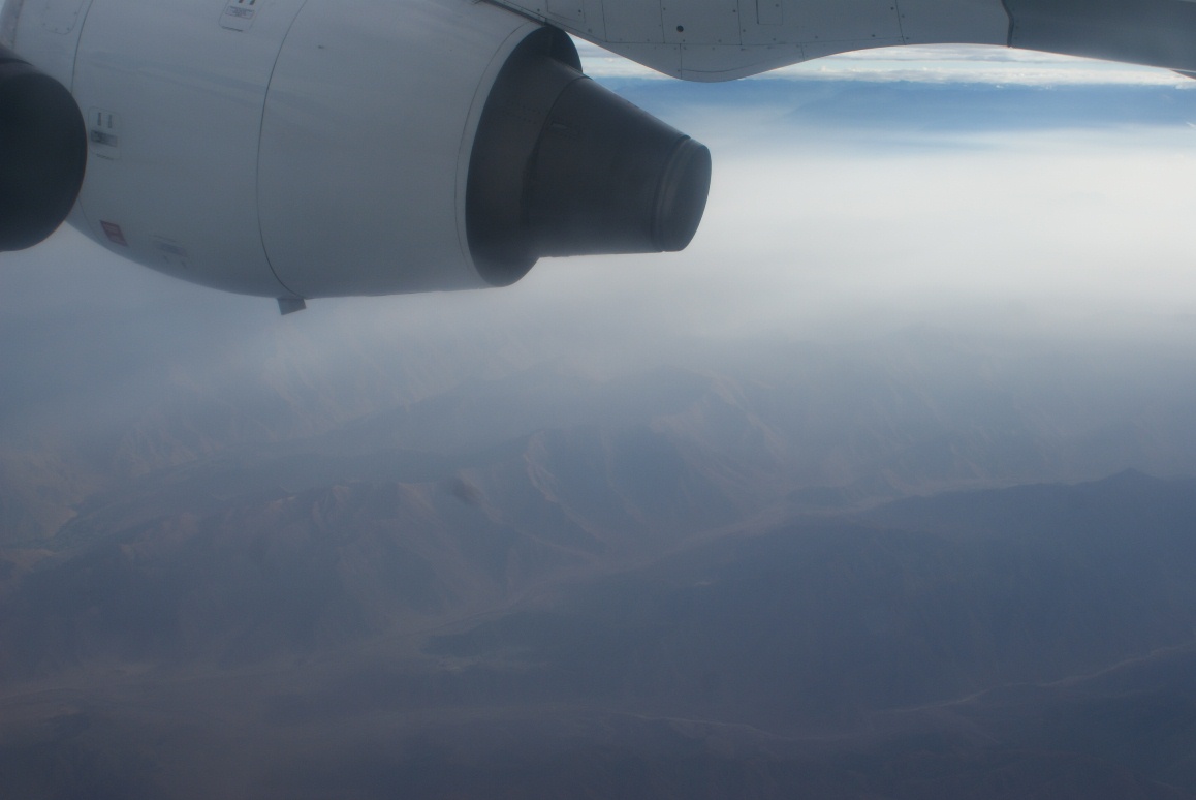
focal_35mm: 39
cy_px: 400
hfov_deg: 49.5
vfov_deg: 34.3
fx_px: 1297
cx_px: 598
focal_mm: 26
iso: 100
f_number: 9
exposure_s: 1/125
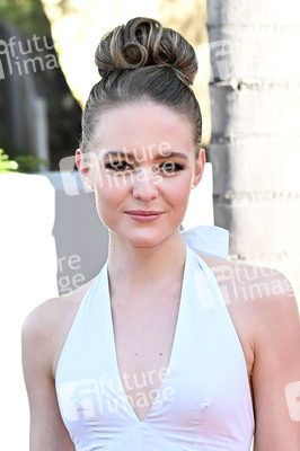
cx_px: 150
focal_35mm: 129
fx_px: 1615
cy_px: 226
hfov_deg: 10.6
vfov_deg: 15.9
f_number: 5.6
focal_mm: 86
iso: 640
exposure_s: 1/320
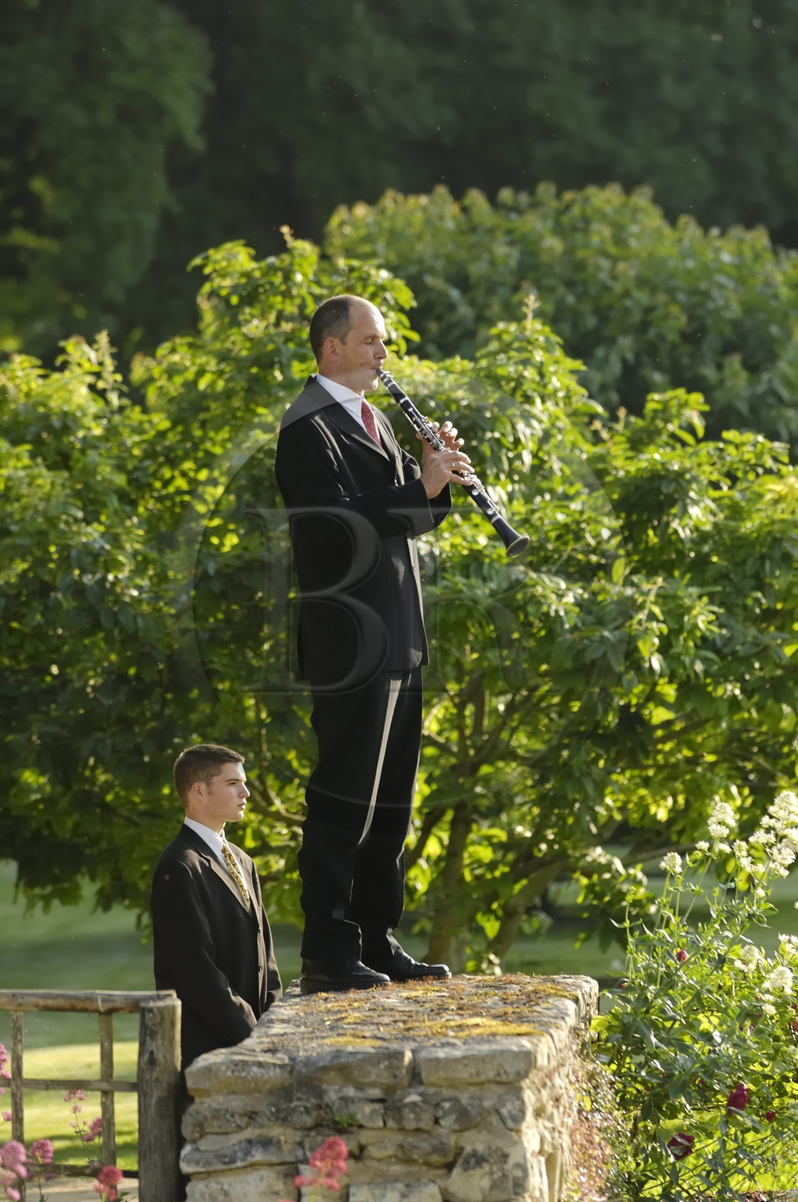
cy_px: 601
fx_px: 10005
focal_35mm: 300
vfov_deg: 6.9
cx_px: 399
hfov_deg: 4.6
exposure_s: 1/160
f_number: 3.8
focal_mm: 200
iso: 100
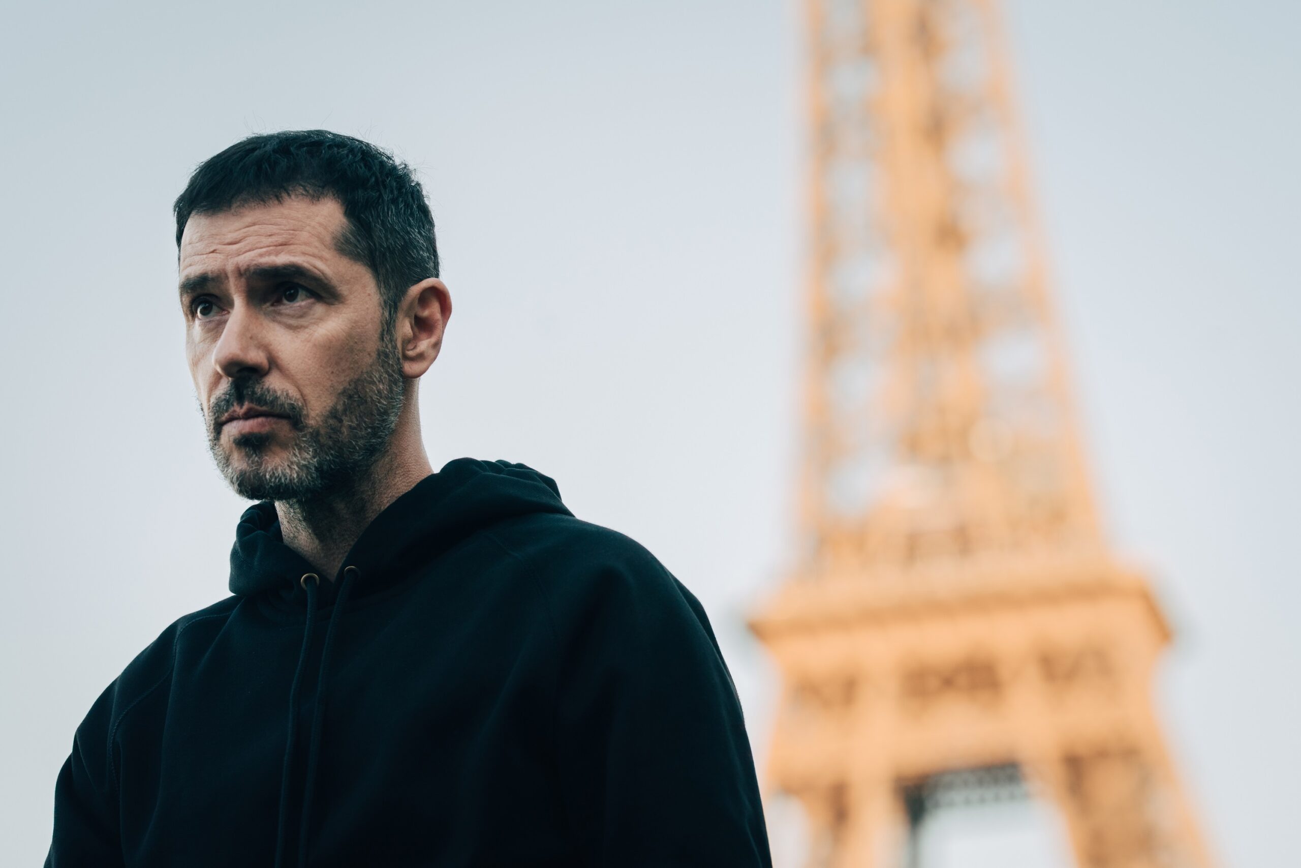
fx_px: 4879
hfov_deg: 15.2
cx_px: 650
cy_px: 434
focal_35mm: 135
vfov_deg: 10.2
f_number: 4.5
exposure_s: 1/610
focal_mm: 135
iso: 320
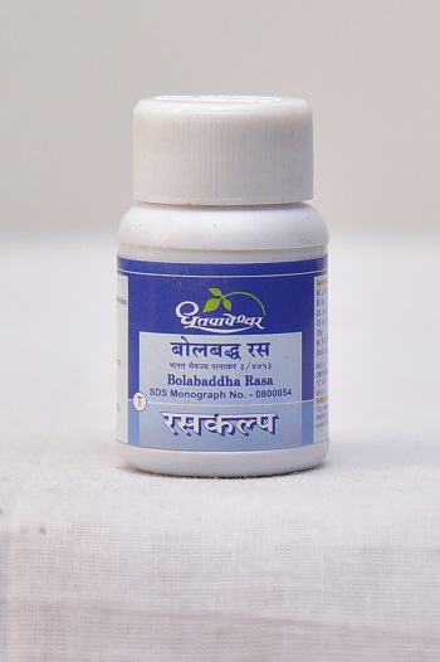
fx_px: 2203
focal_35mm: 120
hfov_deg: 11.4
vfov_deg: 17.1
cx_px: 220
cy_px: 331
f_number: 5
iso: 1600
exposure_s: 1/125
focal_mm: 120
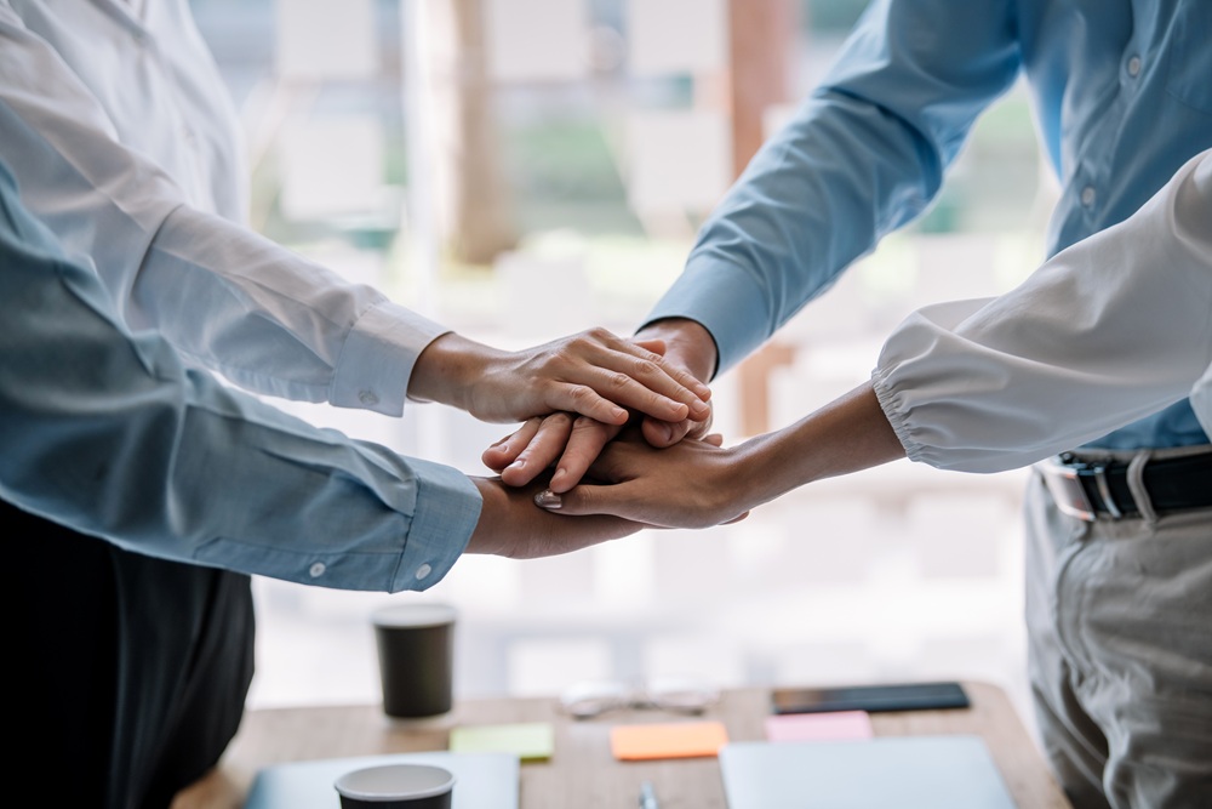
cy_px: 404
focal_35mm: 92
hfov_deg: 22.1
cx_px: 606
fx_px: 3098
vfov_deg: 14.9
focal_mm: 92
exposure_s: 1/250
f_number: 2.8
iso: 320
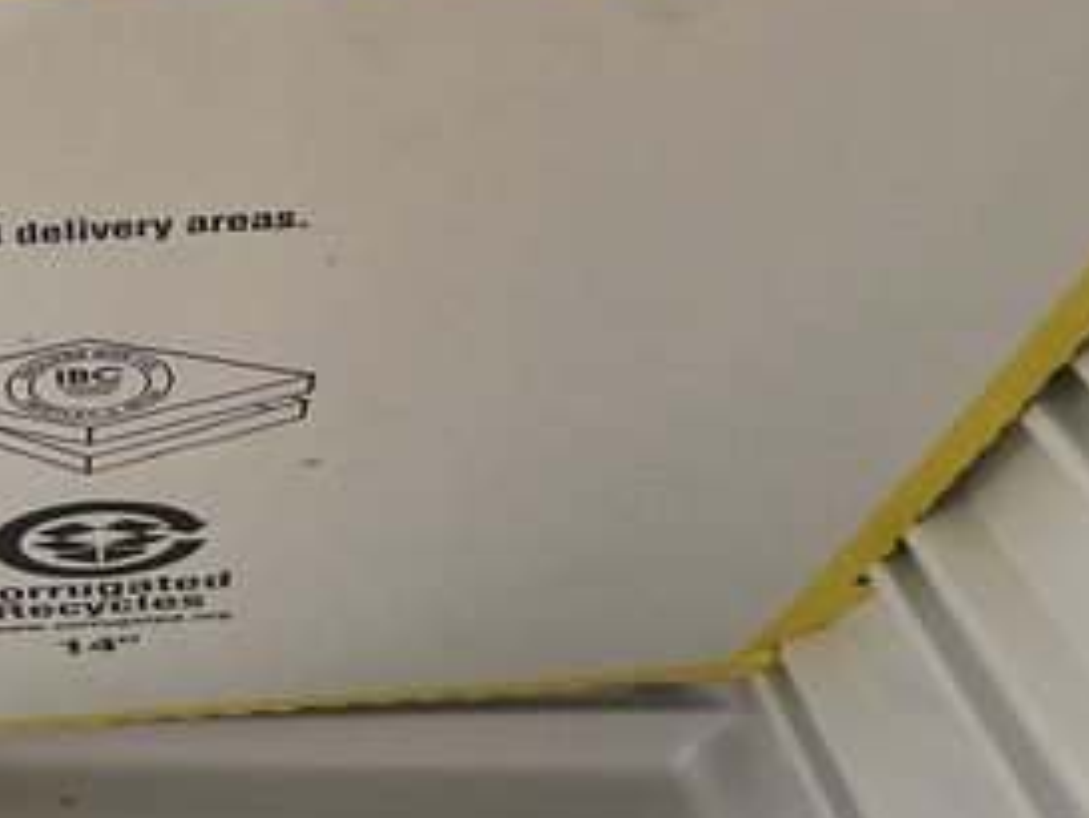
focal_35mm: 69
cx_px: 70
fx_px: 2172
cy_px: 459
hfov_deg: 27.0
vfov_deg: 21.3
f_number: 1.6
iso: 320
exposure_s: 1/60
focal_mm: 4.2
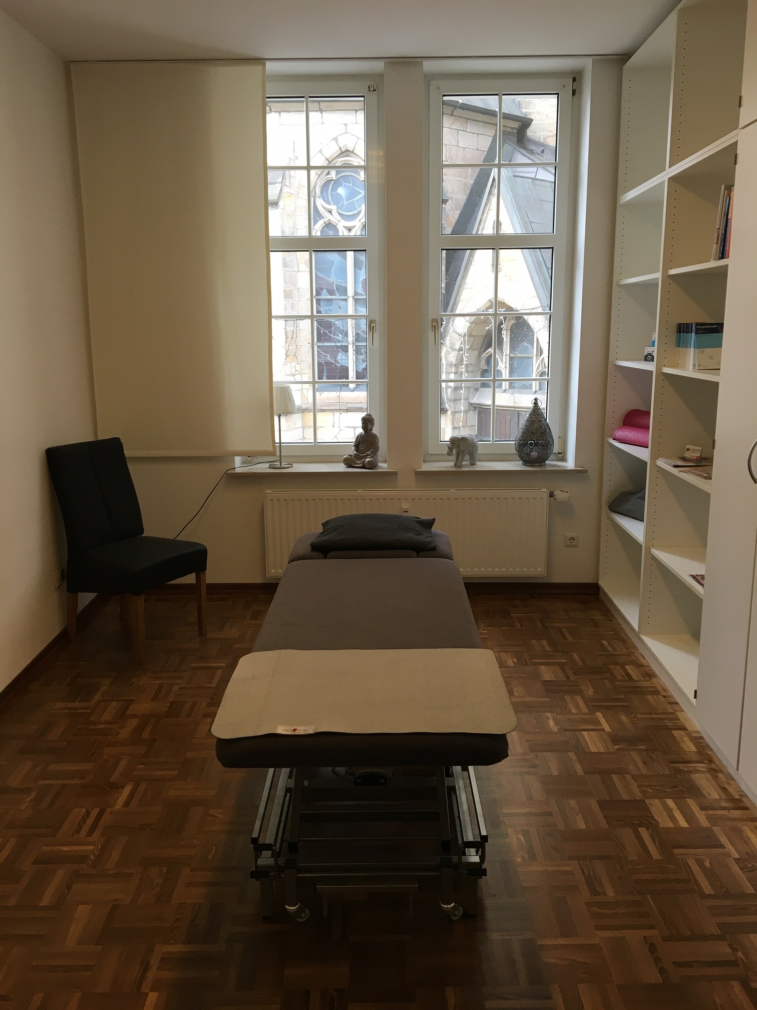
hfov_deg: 48.2
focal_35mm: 29
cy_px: 505
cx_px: 378
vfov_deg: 61.7
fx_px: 846
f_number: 2.2
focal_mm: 4.15
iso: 64
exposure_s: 1/33
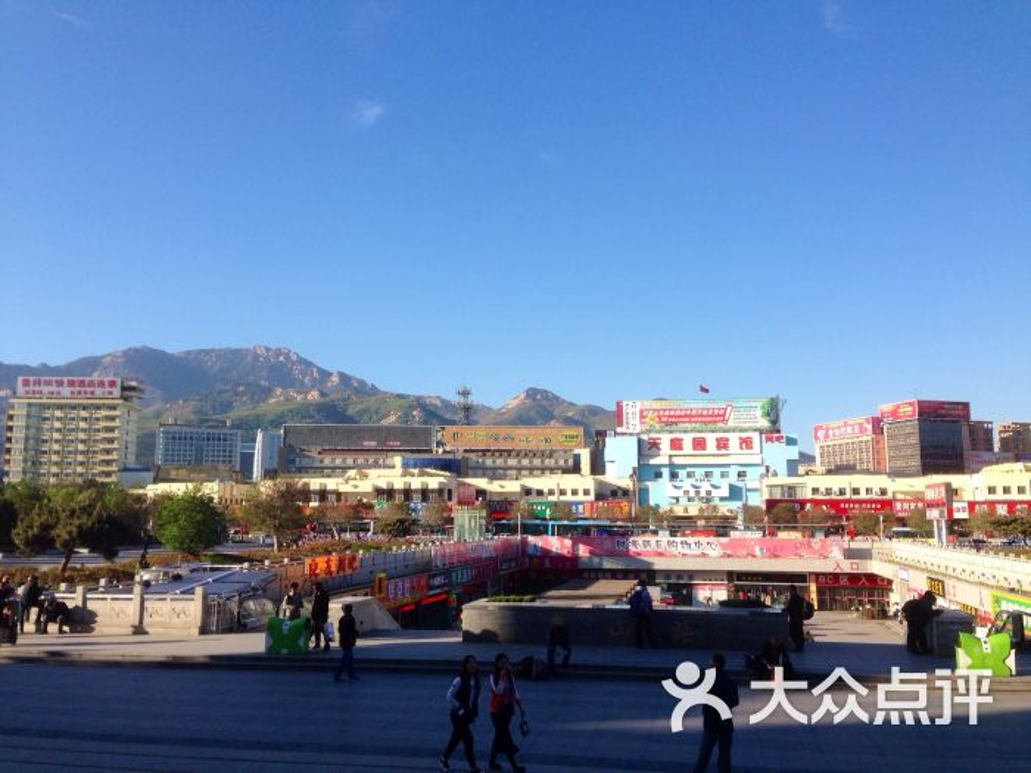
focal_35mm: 33
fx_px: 983
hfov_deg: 55.4
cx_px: 516
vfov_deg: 42.9
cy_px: 386
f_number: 2.4
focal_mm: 4.12
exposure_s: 1/1130
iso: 50
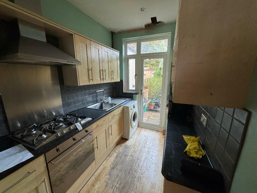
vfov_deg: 85.7
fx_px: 104
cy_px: 96
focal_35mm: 14
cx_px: 128
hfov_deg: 102.1
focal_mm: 2.22
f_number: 2.2
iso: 320
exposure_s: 1/87
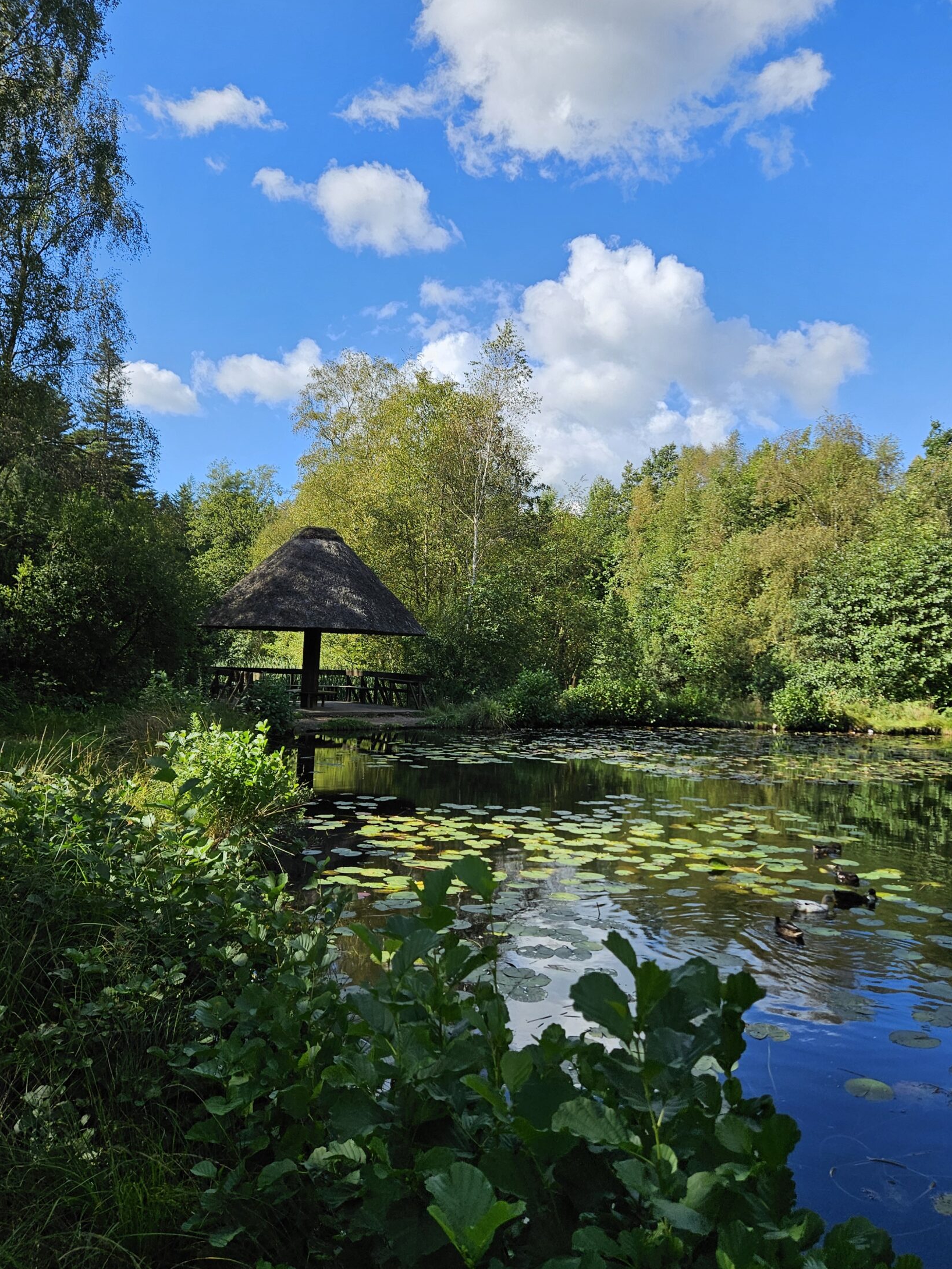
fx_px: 990
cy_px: 603
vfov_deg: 65.3
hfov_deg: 51.3
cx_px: 501
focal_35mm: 27
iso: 32
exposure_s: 1/1461
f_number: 1.8
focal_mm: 5.4
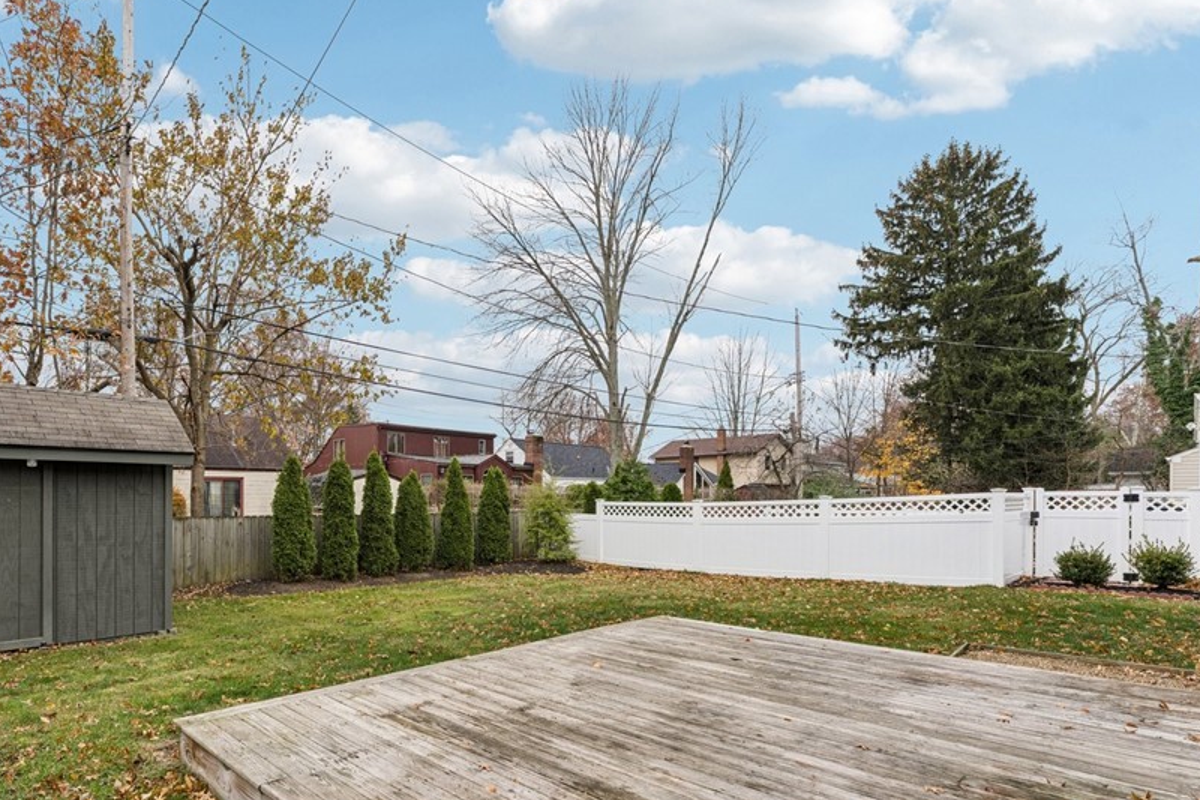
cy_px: 501
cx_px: 416
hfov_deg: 84.4
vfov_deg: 63.6
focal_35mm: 19
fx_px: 633
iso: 200
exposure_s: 1/125
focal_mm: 14
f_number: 8
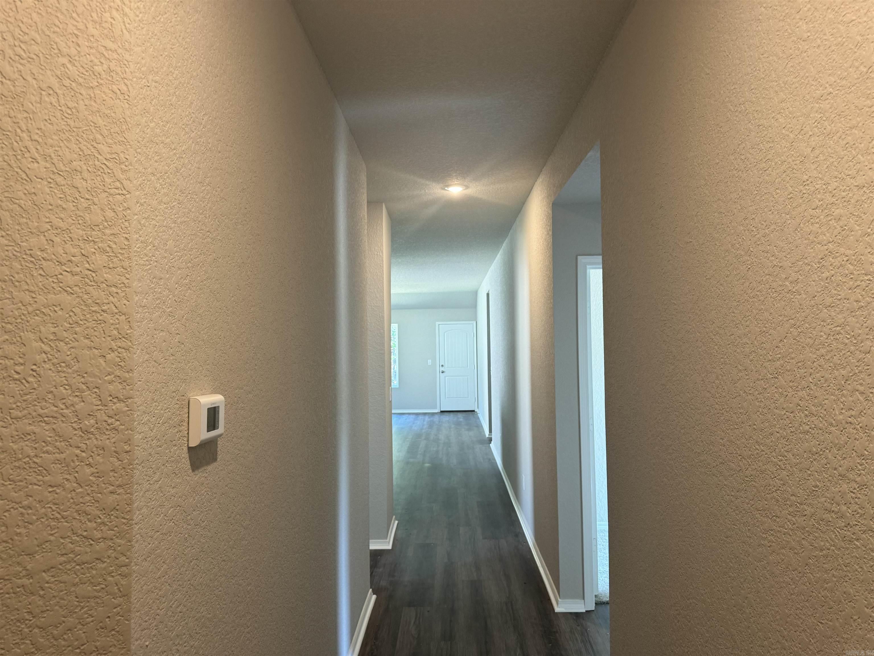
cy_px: 328
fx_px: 606
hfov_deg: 71.6
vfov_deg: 56.8
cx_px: 437
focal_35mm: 24
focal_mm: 6.76
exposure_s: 1/60
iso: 200
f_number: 1.78
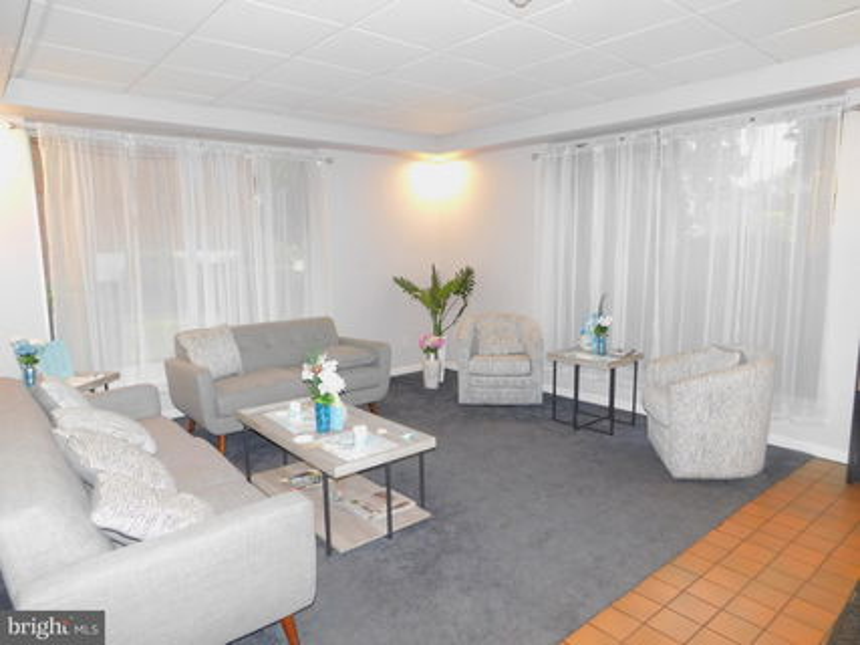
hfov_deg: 73.9
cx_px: 430
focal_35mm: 23
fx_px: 571
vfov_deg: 58.9
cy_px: 322
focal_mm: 4
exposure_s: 1/30
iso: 560
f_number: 3
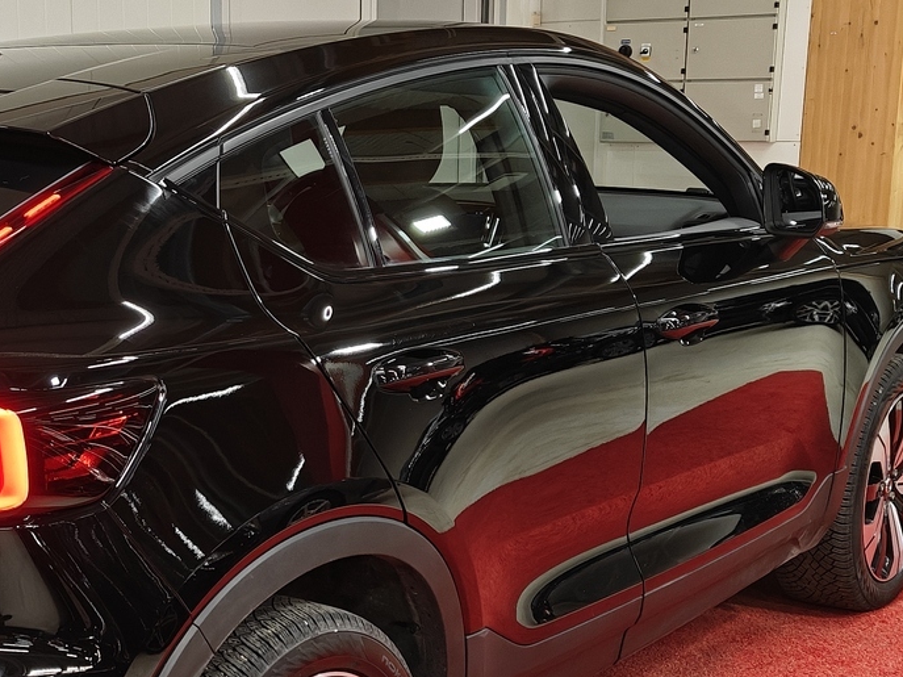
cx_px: 99
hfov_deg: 28.7
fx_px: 1695
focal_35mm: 65
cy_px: 513
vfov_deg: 22.4
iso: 100
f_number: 1.8
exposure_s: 1/50
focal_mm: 5.59
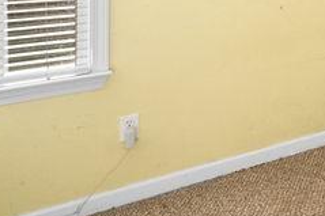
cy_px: -84
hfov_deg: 22.0
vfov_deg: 20.2
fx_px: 541
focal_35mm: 60
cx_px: 574
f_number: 16
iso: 2000
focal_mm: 14
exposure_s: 1/25
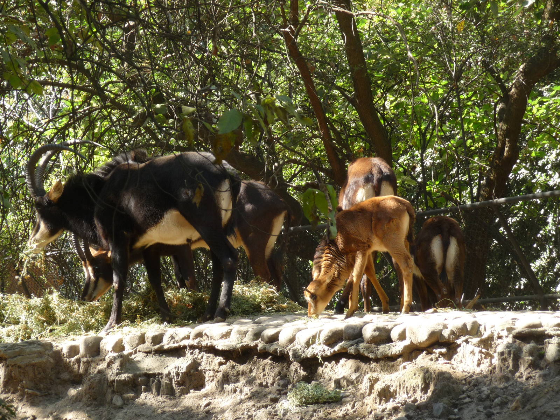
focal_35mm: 170
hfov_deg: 11.6
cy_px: 210
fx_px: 2750
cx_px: 280
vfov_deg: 8.7
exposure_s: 1/50
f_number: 4.8
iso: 100
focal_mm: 29.1
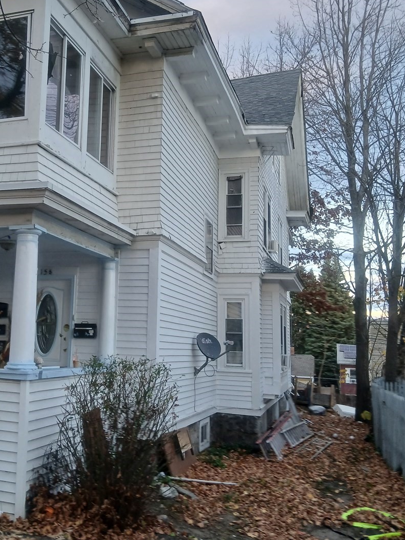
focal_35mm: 38
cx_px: 131
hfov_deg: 37.3
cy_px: 240
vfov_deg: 48.9
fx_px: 593
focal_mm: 3.98
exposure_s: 1/60
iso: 100
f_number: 1.8
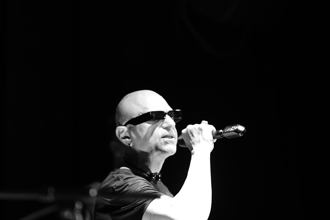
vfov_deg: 7.7
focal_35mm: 178
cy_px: 120
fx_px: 1631
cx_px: 168
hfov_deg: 11.6
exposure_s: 1/200
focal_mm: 85
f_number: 1.4
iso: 1000
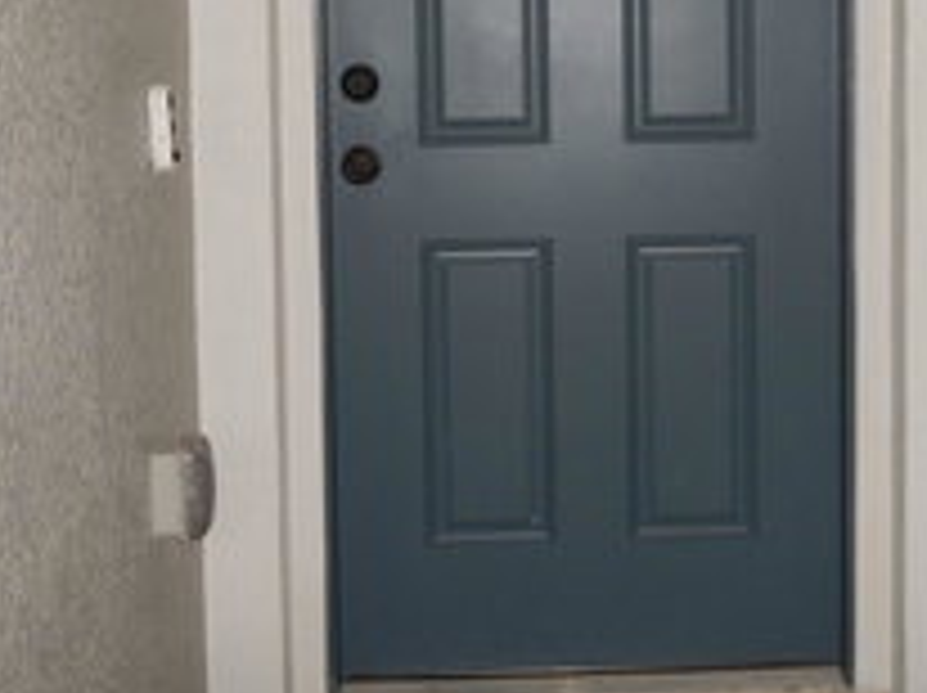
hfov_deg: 32.9
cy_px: 90
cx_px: 628
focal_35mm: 58
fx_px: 1551
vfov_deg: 24.6
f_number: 3.9
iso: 220
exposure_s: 1/30
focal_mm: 5
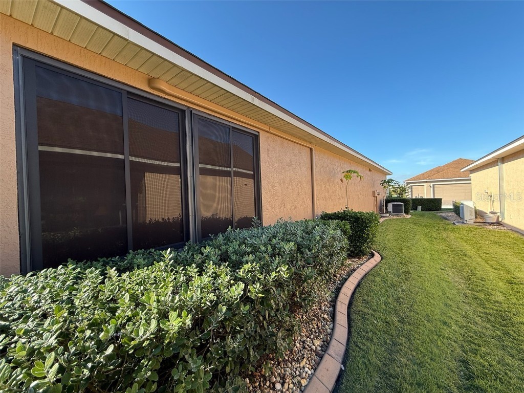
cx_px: 262
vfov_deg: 85.7
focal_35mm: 14
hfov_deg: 102.1
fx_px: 212
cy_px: 196
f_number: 2.2
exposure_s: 1/419
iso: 64
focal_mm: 2.22
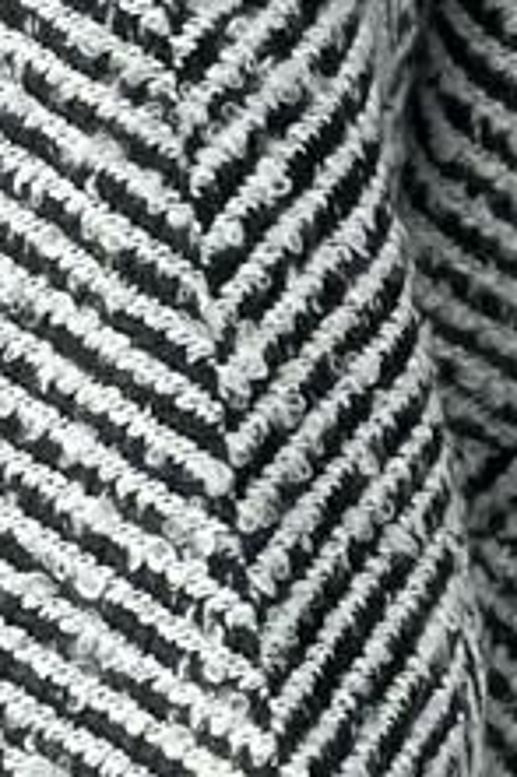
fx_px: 7810
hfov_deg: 3.8
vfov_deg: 5.7
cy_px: 499
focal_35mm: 362
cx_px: 552
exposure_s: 1/144
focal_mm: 6.86
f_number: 1.78
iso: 64
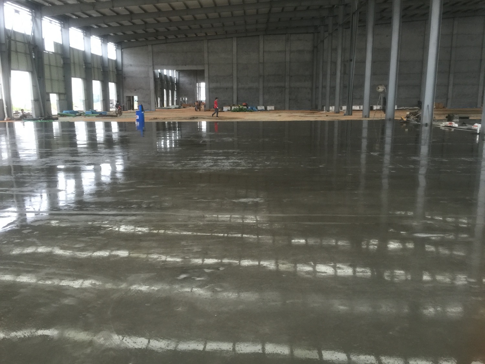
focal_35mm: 29
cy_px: 182
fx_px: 406
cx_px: 242
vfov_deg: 48.2
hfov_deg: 61.7
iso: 50
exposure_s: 1/17
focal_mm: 4.15
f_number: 2.2
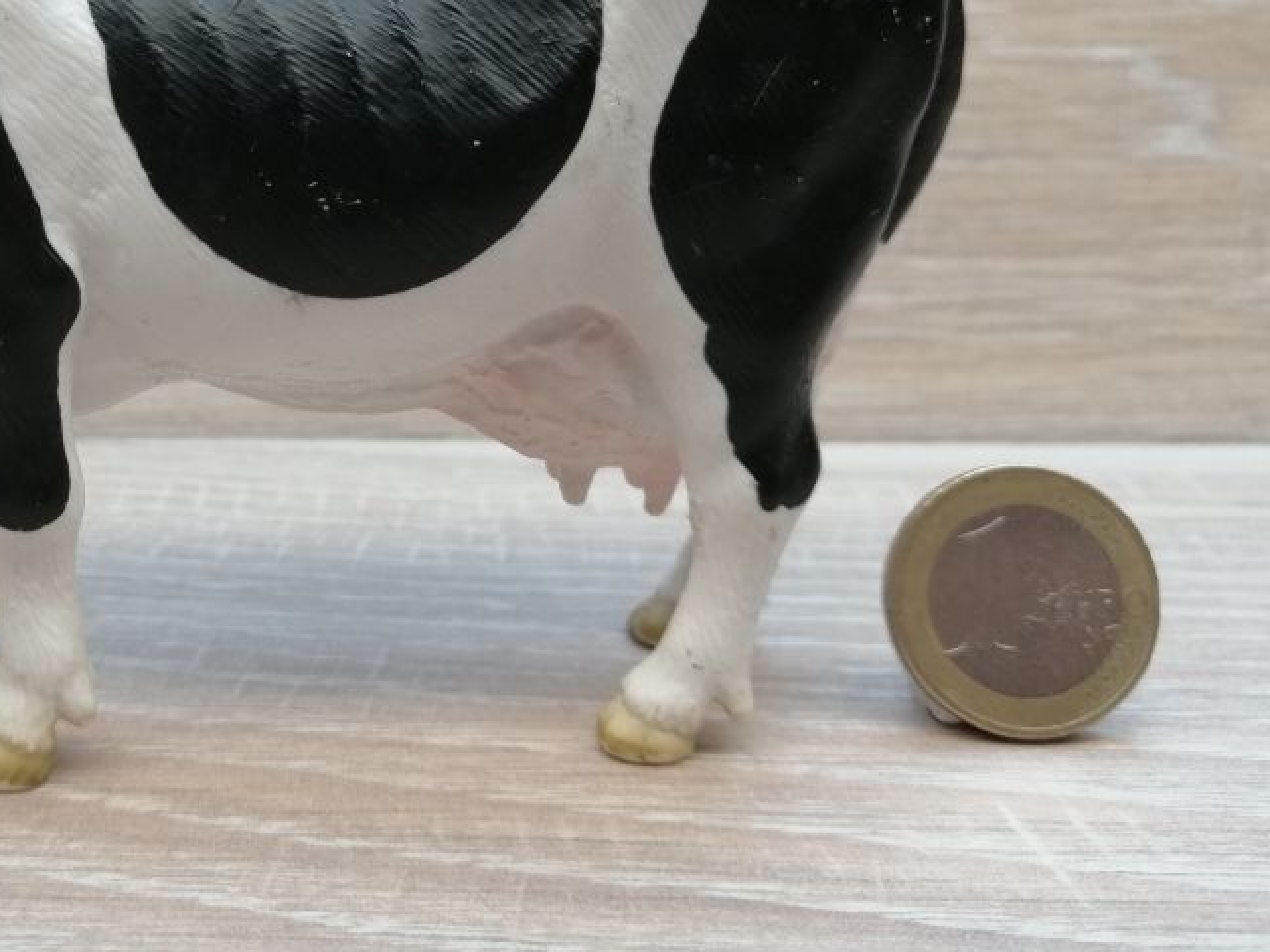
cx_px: 294
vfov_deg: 33.3
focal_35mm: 43
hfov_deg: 42.3
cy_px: 310
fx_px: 1577
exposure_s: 1/100
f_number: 1.8
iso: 50
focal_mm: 3.95
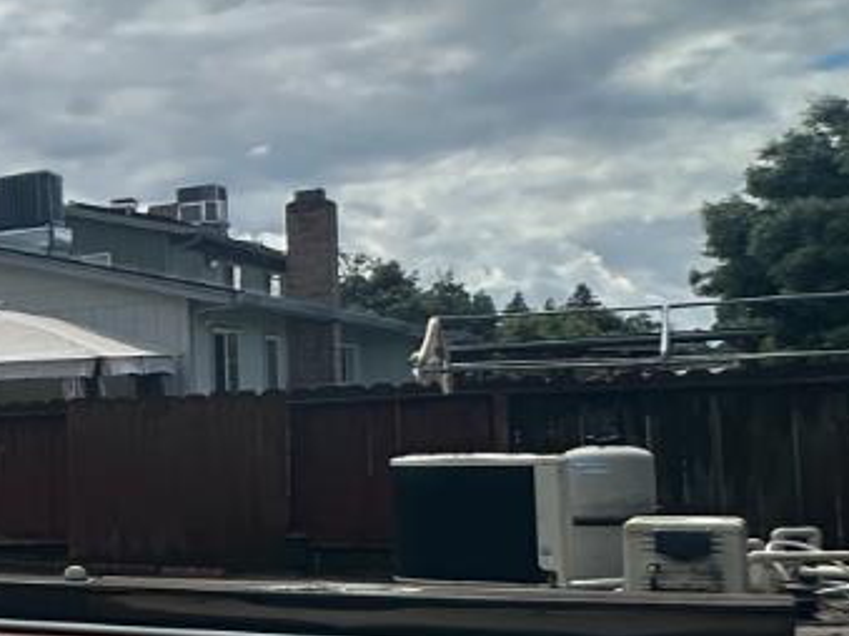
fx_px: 1520
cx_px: -982
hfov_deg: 17.4
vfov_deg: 23.4
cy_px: 462
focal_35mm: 62
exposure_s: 1/1689
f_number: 2.2
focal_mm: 2.22
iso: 40
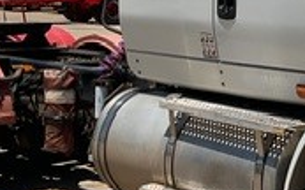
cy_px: 44
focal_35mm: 114
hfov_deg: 17.8
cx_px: 317
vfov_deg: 11.4
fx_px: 947
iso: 16
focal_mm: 3
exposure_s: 1/4405
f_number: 1.8
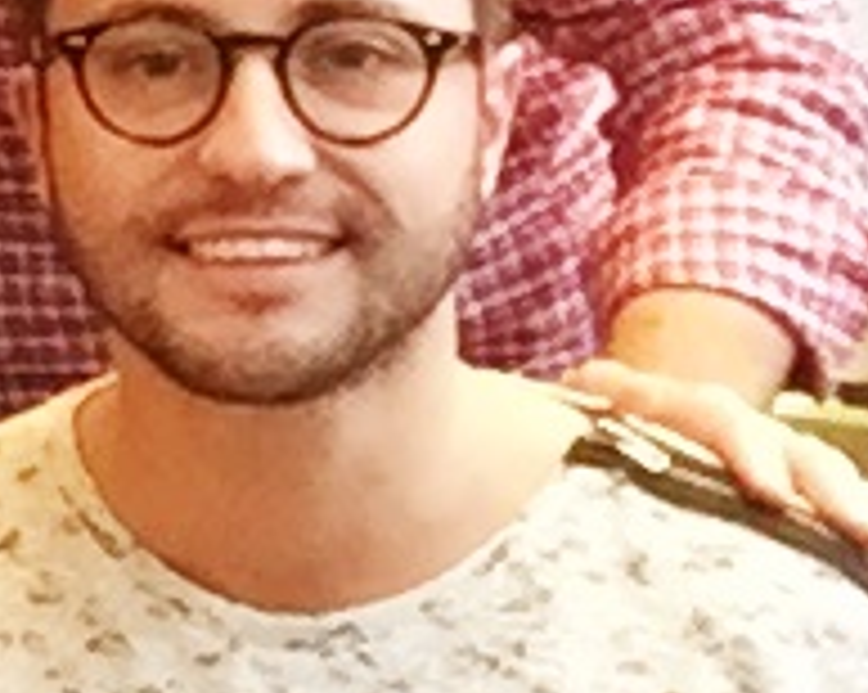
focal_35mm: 201
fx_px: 5158
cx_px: -1826
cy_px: -90
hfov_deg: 8.1
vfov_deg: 7.6
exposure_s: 1/24
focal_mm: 2.65
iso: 250
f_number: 2.2
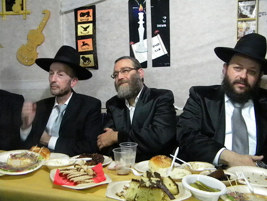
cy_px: 100
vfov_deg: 39.7
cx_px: 134
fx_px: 278
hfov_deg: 51.4
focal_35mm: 36
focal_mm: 6.4
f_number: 3.7
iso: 3200
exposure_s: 1/58
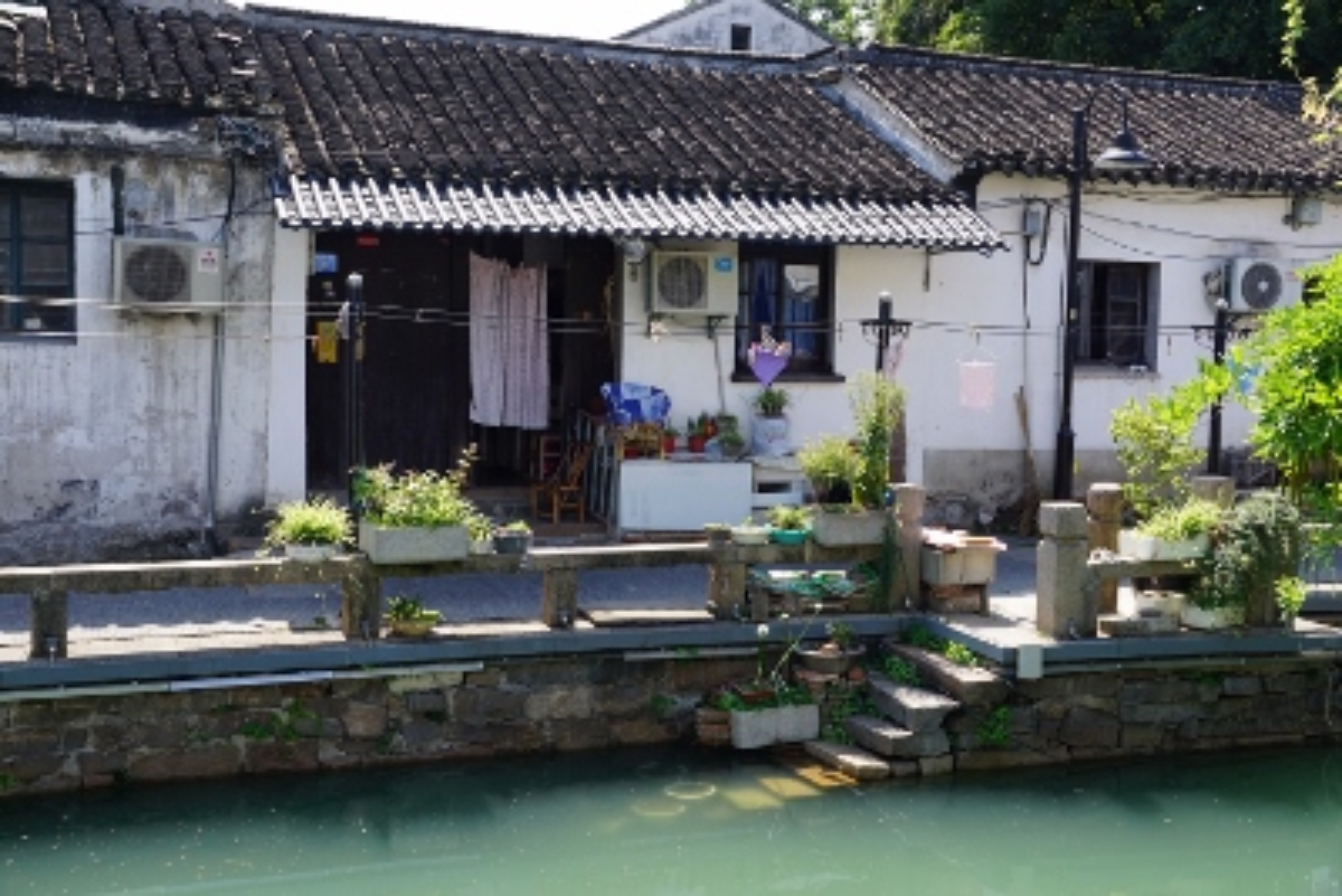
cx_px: 671
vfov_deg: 31.9
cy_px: 448
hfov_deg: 46.4
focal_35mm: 42
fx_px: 1566
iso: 100
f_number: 8
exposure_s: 1/125
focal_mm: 28
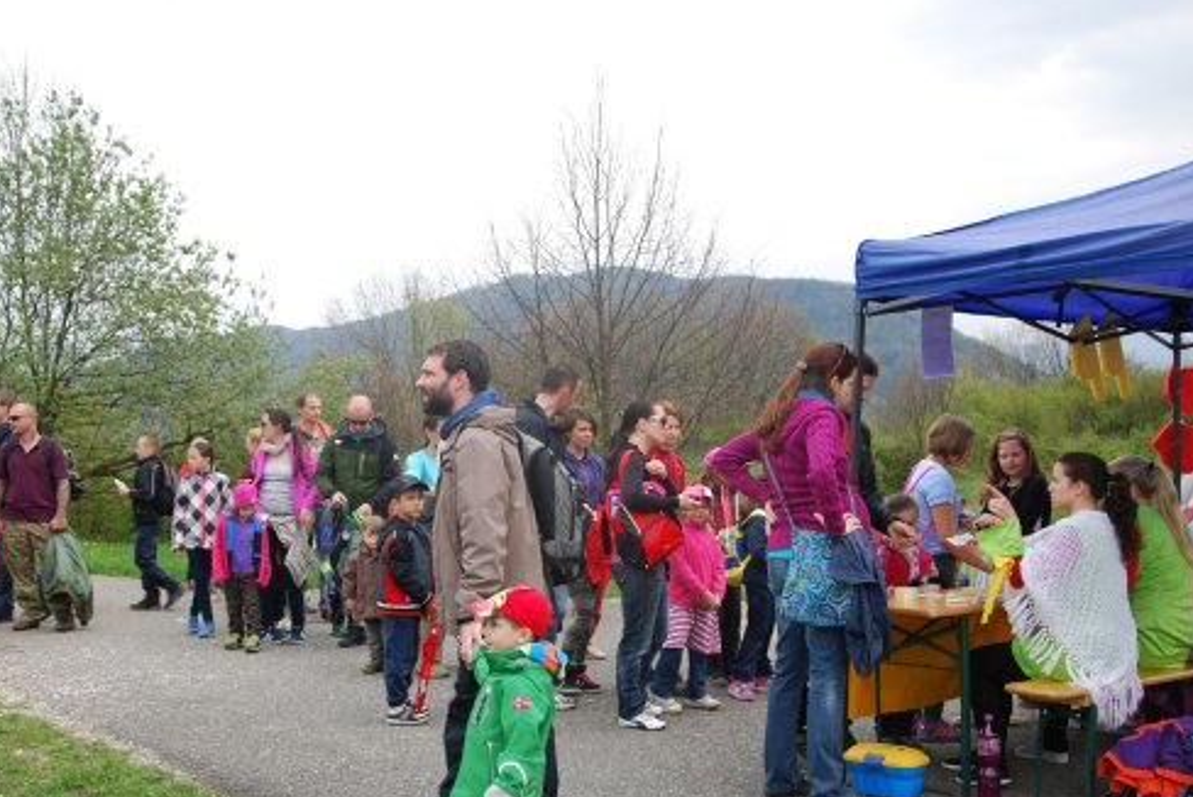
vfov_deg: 30.5
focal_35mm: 44
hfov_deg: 44.5
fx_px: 1459
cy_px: 435
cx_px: 579
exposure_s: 1/200
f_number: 5.6
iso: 100
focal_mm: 26
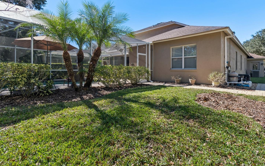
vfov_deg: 67.5
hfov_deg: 94.2
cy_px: 68
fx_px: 123
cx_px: 143
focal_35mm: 17
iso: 100
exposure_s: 1/60
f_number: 7.1
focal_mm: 10
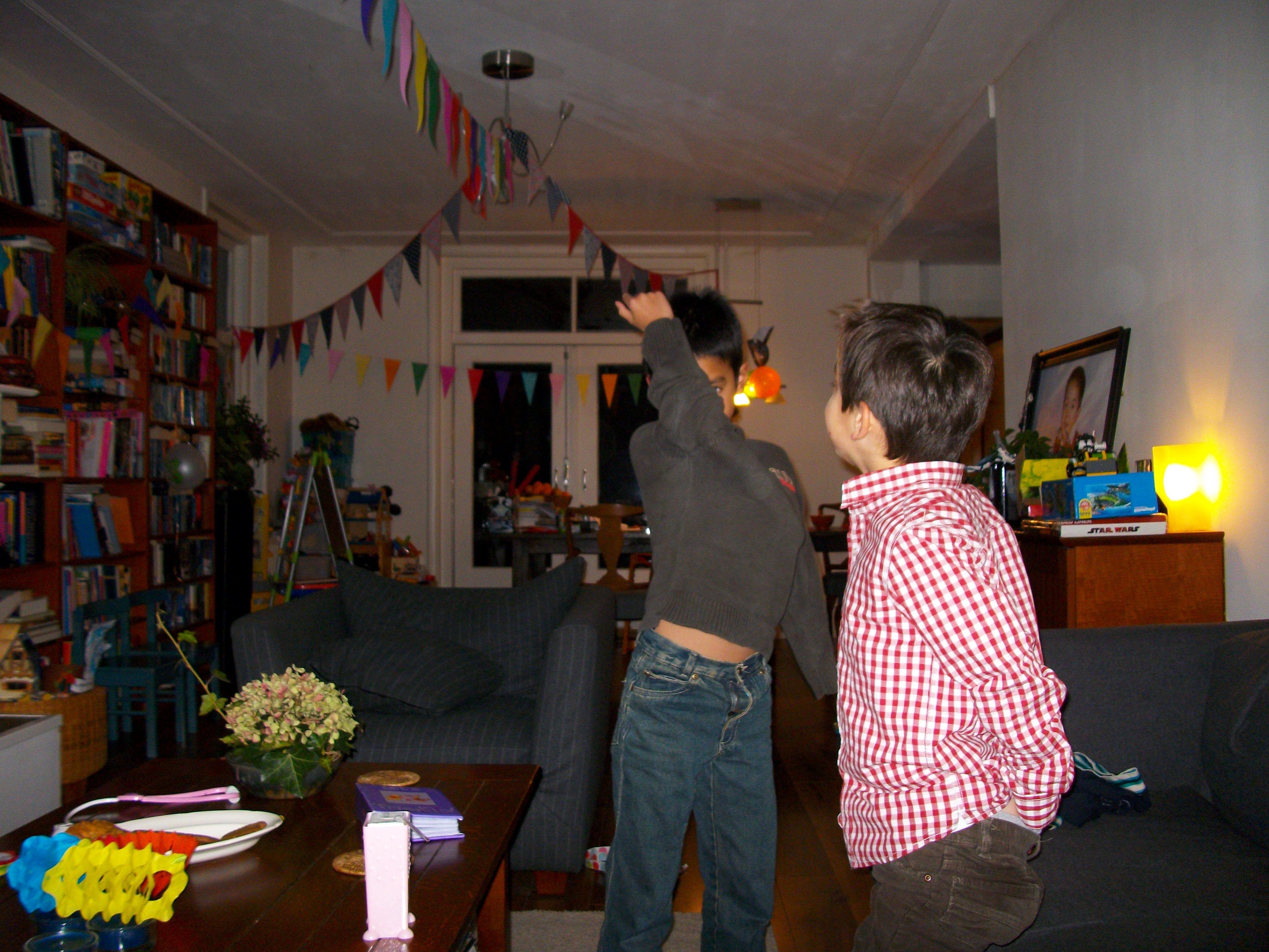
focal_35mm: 34
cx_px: 634
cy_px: 476
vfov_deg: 41.8
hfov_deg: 54.0
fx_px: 1246
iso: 175
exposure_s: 1/40
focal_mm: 5.7
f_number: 2.9
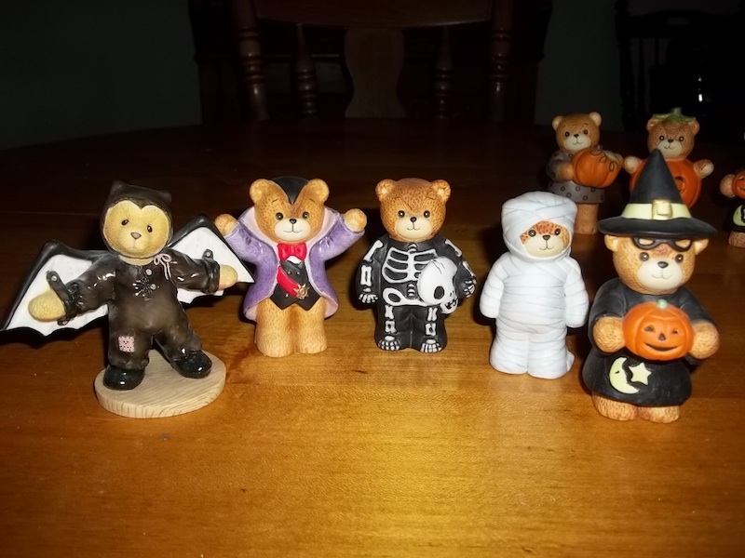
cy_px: 279
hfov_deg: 56.8
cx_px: 372
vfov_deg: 44.2
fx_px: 689
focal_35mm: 32
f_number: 2.9
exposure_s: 1/30
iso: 64
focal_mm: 5.7
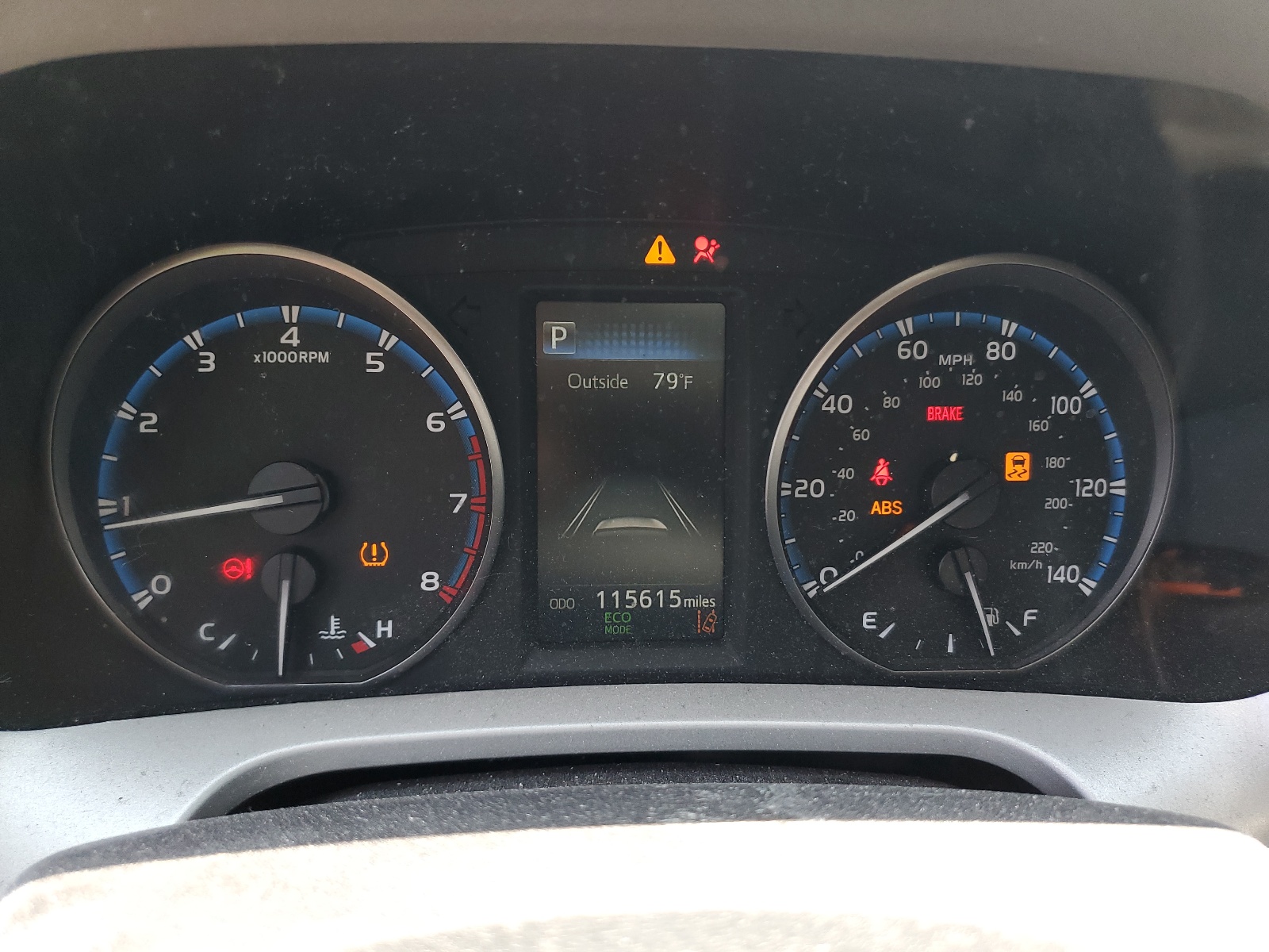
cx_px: 634
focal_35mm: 26
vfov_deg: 53.1
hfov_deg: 67.3
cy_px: 476
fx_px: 953
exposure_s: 1/120
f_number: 1.5
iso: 93
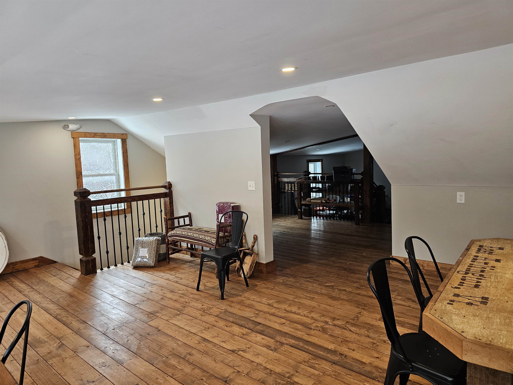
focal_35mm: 23
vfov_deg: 58.9
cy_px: 192
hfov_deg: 73.9
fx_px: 341
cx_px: 256
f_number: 1.7
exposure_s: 1/120
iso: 250
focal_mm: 6.3
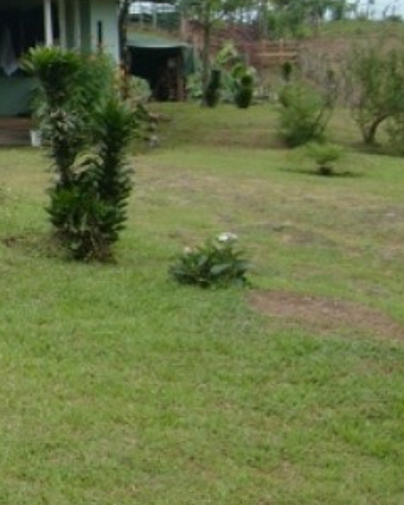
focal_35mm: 91
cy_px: 79
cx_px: -254
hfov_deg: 15.2
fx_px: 1360
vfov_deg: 20.7
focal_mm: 5.8
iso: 80
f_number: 7.1
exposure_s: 1/125
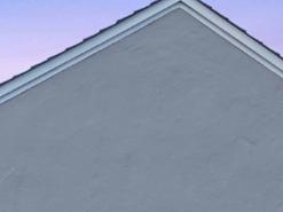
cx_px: 429
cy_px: 517
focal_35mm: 496
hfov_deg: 4.0
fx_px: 4053
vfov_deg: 3.0
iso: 100
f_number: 8
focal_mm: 85
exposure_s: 1/5
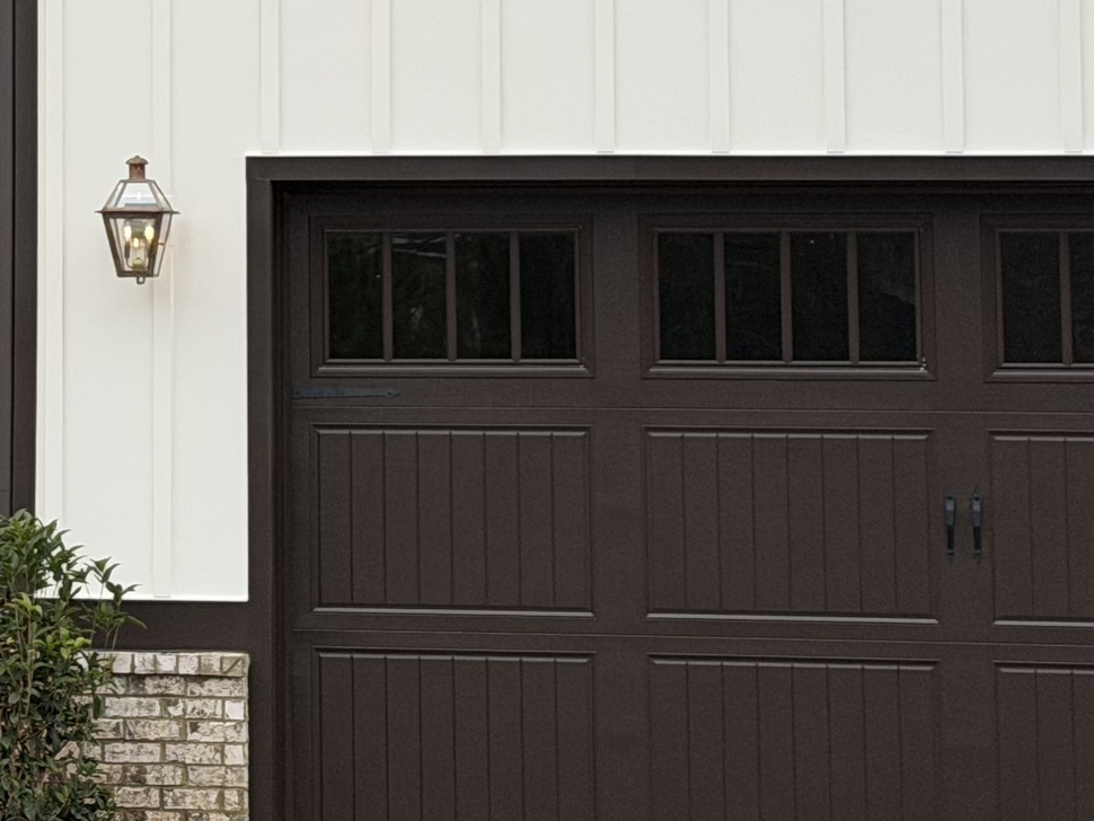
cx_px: -69
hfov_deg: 12.8
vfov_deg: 9.6
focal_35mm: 152
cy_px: -122
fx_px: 4805
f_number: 1.78
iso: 64
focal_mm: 6.76
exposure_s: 1/2088
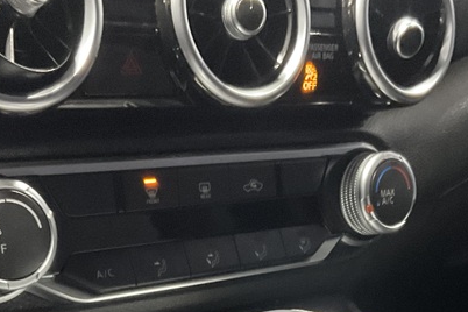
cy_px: 409
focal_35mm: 72
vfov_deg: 17.7
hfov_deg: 28.0
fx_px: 936
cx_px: 267
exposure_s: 1/25
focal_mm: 3
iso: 250
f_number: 1.8
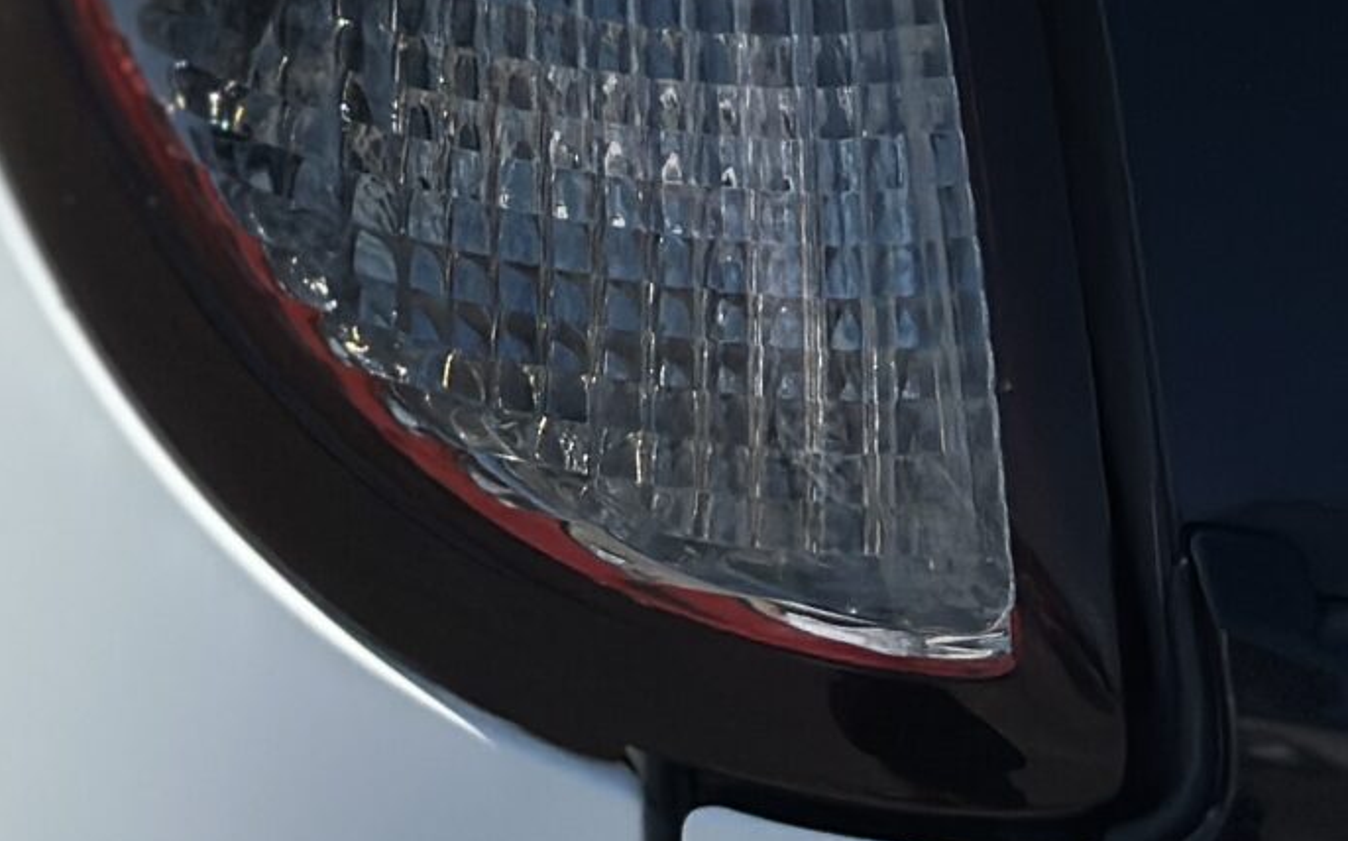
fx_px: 6977
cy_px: -519
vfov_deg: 6.8
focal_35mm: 190
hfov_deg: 11.0
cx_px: 248
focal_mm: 6.86
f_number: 1.78
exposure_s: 1/15873
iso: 100
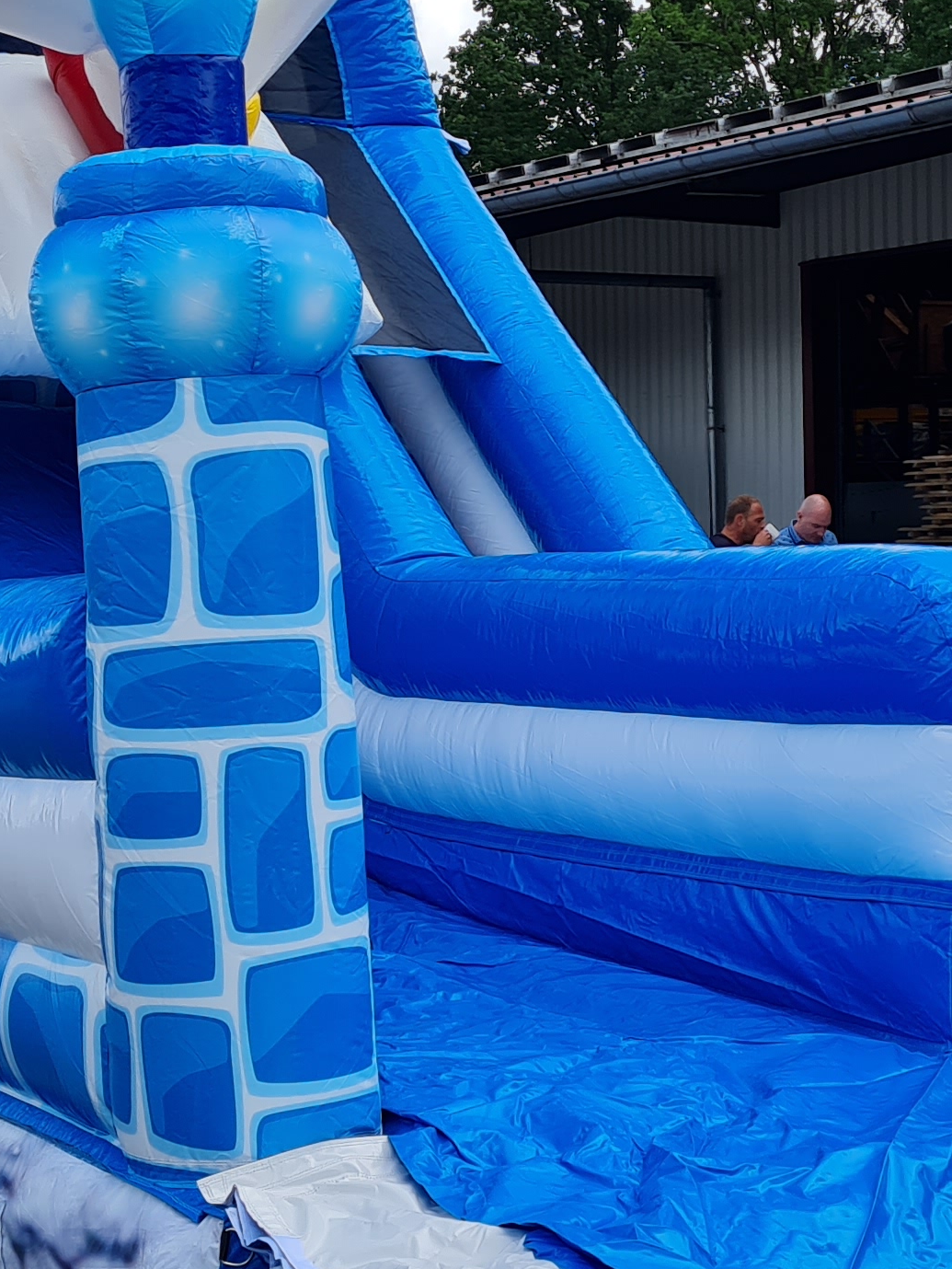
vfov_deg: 25.7
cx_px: 555
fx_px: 2786
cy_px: 636
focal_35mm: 76
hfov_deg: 19.4
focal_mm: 5.4
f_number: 1.8
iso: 50
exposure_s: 1/1800
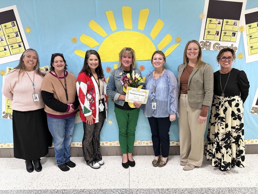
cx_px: 129
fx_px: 179
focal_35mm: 24
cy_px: 97
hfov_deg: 71.6
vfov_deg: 56.8
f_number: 1.78
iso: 160
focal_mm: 6.86
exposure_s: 1/60
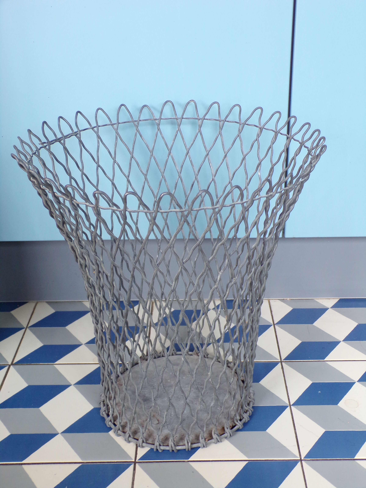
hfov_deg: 34.3
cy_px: 244
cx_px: 183
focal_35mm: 42
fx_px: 592
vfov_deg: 44.8
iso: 200
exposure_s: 1/20
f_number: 3.4
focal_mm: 7.6
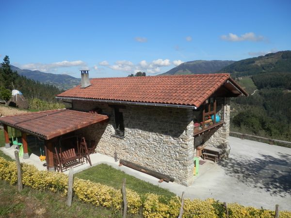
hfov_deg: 69.4
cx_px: 146
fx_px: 210
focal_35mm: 25
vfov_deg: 54.9
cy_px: 109
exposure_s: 1/200
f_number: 8.7
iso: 80
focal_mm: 4.5
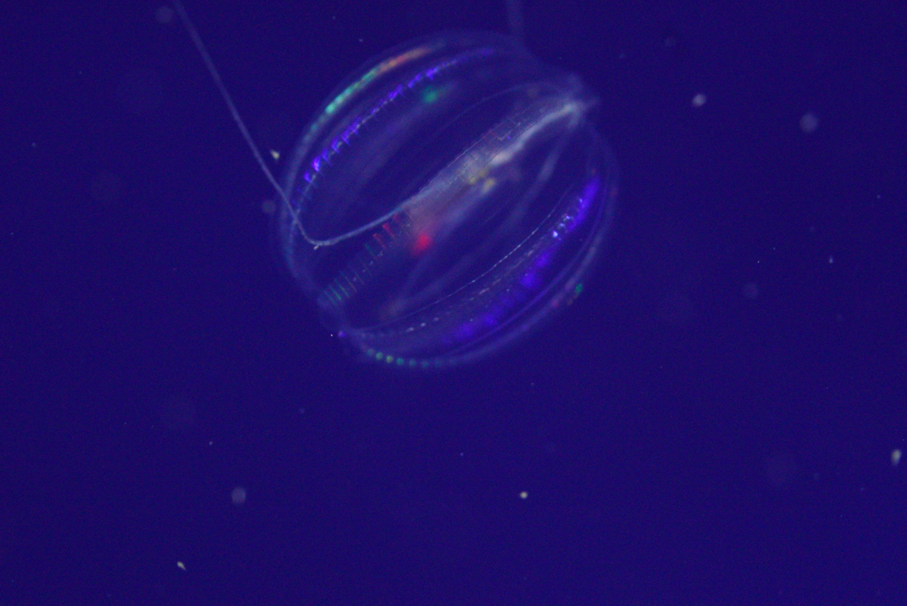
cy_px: 303
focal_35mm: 135
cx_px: 454
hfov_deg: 15.2
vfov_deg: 10.2
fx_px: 3404
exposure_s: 1/160
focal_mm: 90
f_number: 5.6
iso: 6400
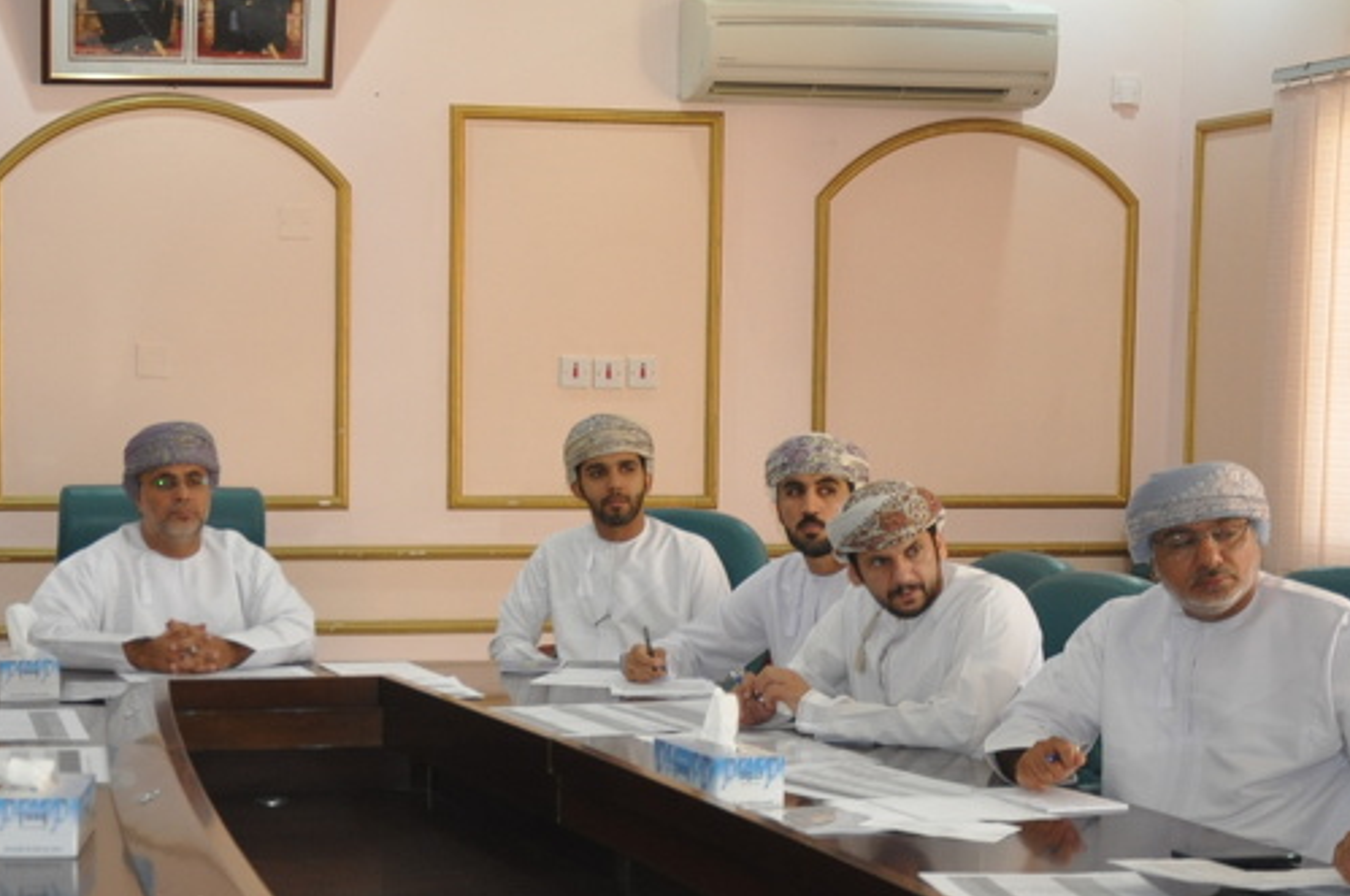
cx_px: 422
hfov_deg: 26.2
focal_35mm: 77
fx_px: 2883
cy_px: 554
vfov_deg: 17.6
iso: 800
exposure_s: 1/60
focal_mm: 32
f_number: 4.2
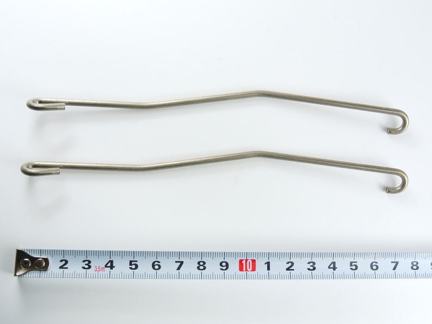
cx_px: 221
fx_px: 549
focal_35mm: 44
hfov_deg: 43.0
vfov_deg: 32.9
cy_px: 164
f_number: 4.5
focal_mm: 15
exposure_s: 1/320
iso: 100
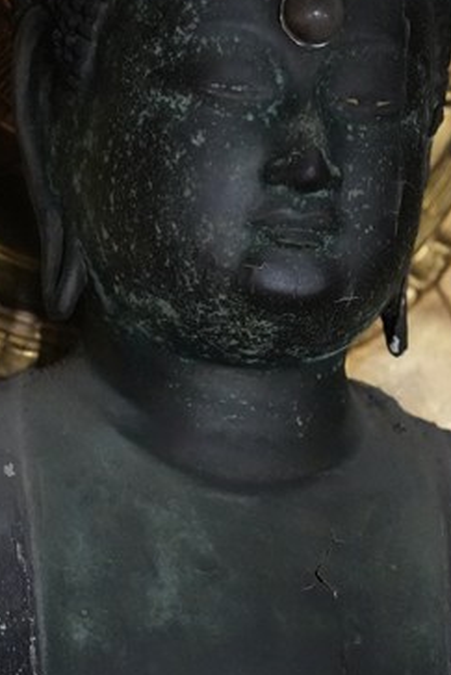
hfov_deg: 4.7
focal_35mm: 295
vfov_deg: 7.0
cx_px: 191
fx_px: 5538
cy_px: 417
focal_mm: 105
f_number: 4
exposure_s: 1/50
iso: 12800
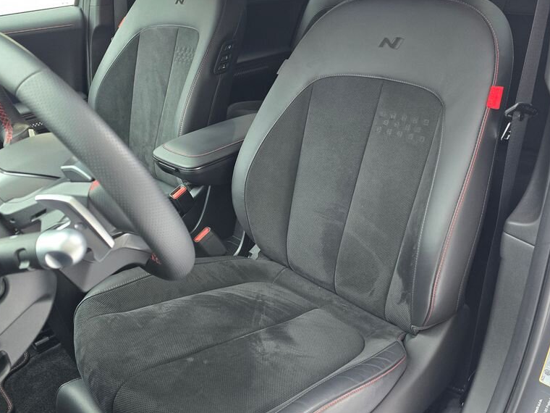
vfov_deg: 45.2
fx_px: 493
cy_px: 167
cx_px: 279
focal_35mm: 31
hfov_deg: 58.3
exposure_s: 1/100
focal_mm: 6.3
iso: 250
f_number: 1.7
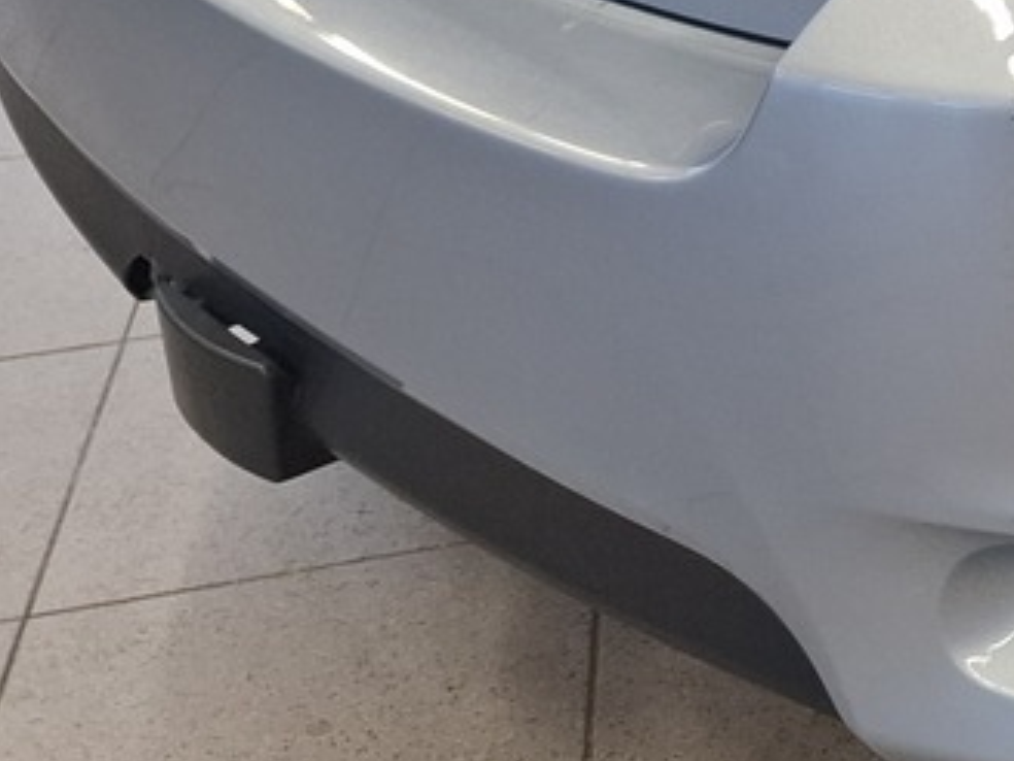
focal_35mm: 101
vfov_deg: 14.0
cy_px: -257
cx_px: 1623
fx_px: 2959
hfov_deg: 17.1
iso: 125
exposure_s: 1/120
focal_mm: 5.54
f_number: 1.8
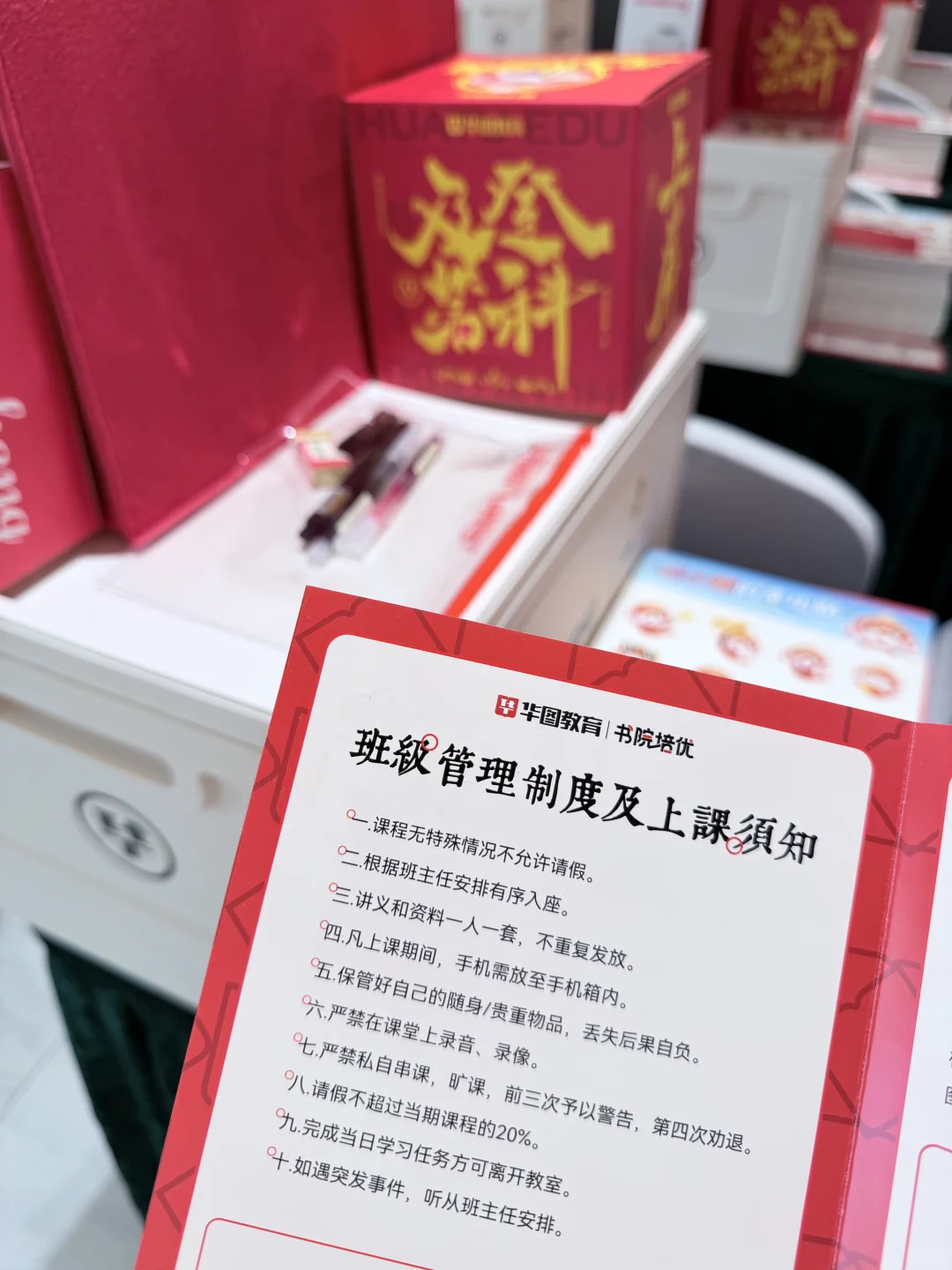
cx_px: 476
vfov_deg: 71.6
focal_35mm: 24
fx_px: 880
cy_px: 635
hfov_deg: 56.8
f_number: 1.78
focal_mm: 6.76
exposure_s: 1/100
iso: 80
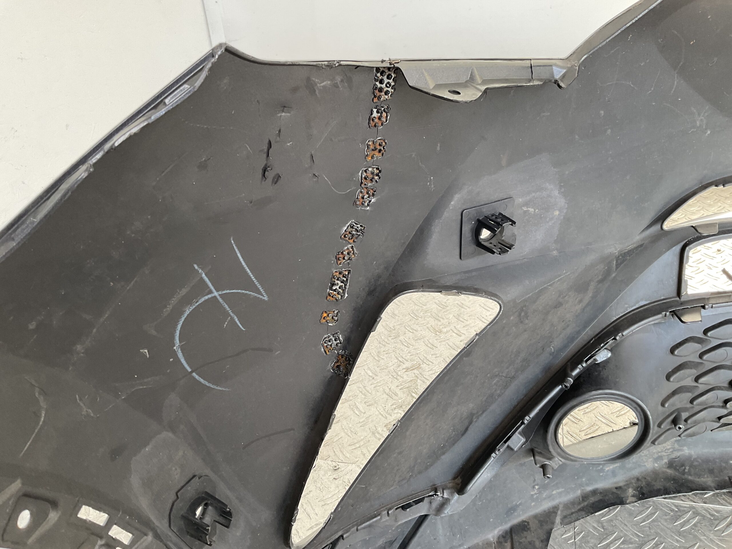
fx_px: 613
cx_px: 366
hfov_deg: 61.7
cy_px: 274
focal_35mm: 29
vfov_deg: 48.2
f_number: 1.8
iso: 40
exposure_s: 1/50
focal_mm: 3
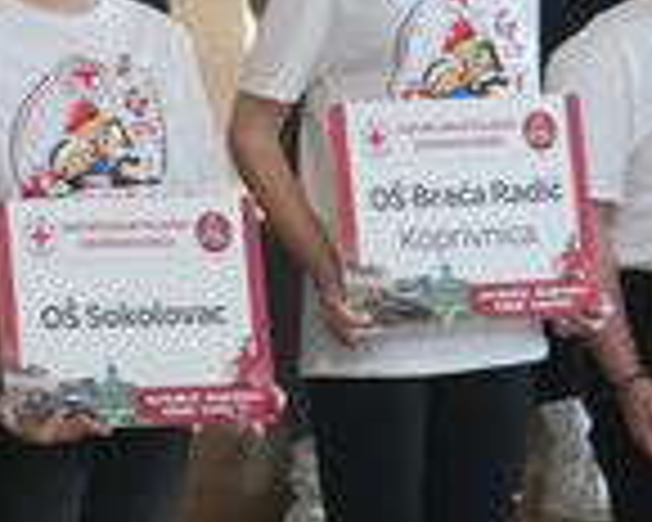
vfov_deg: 4.7
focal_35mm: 325
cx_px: -265
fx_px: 6271
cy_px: -308
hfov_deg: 5.9
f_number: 4.5
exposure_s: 1/50
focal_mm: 49
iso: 400
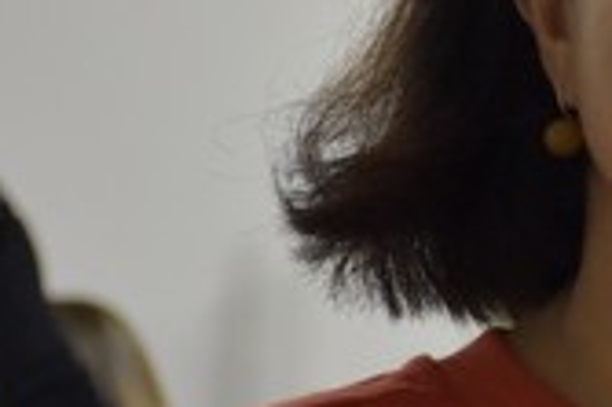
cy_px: 258
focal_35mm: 271
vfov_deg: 5.1
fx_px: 4603
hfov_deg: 7.4
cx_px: 1077
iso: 2000
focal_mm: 45
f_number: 4.5
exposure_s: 1/60
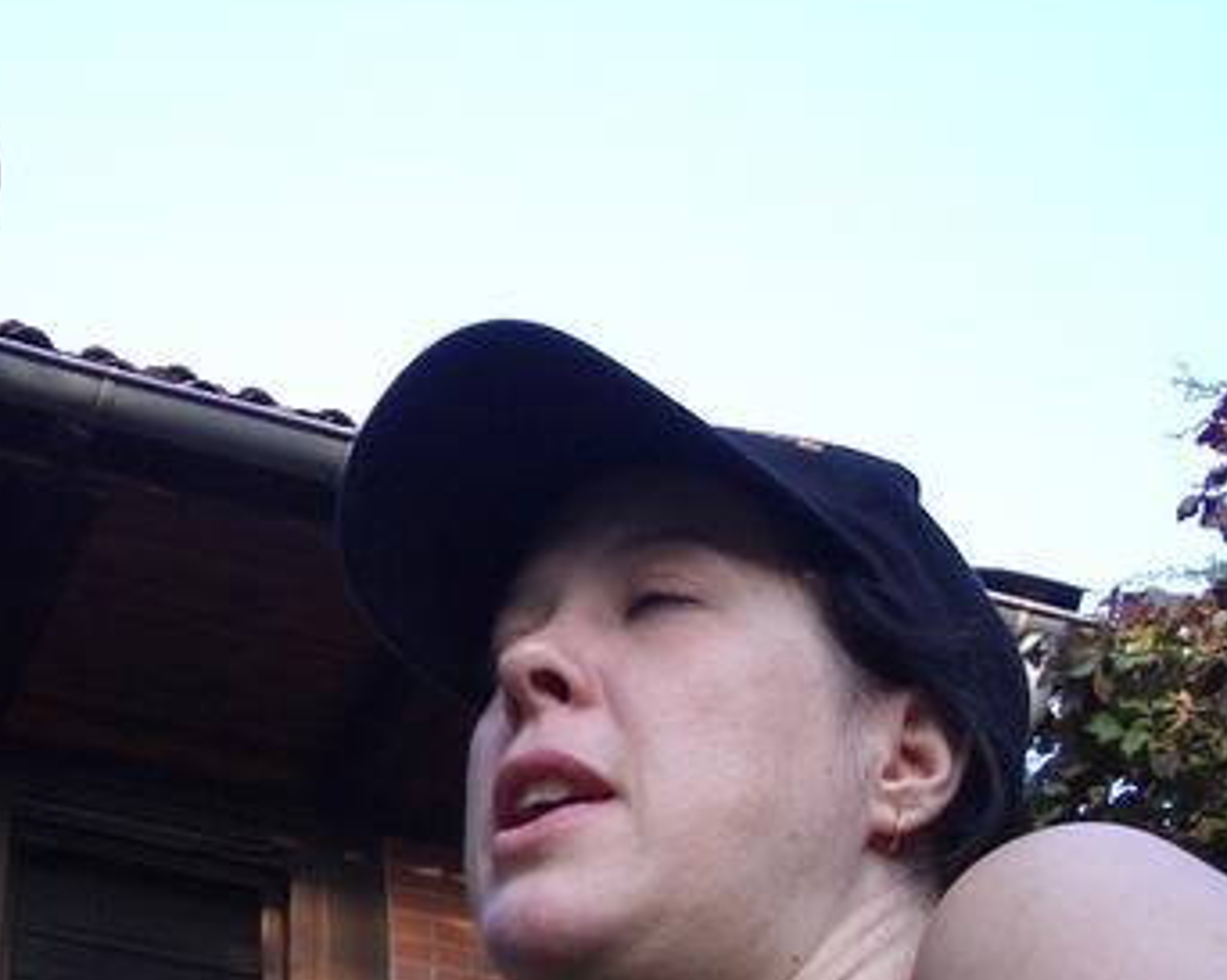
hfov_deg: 29.4
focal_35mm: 64
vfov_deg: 23.6
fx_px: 2322
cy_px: 722
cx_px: 402
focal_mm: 5.8
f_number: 2.6
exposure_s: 1/125
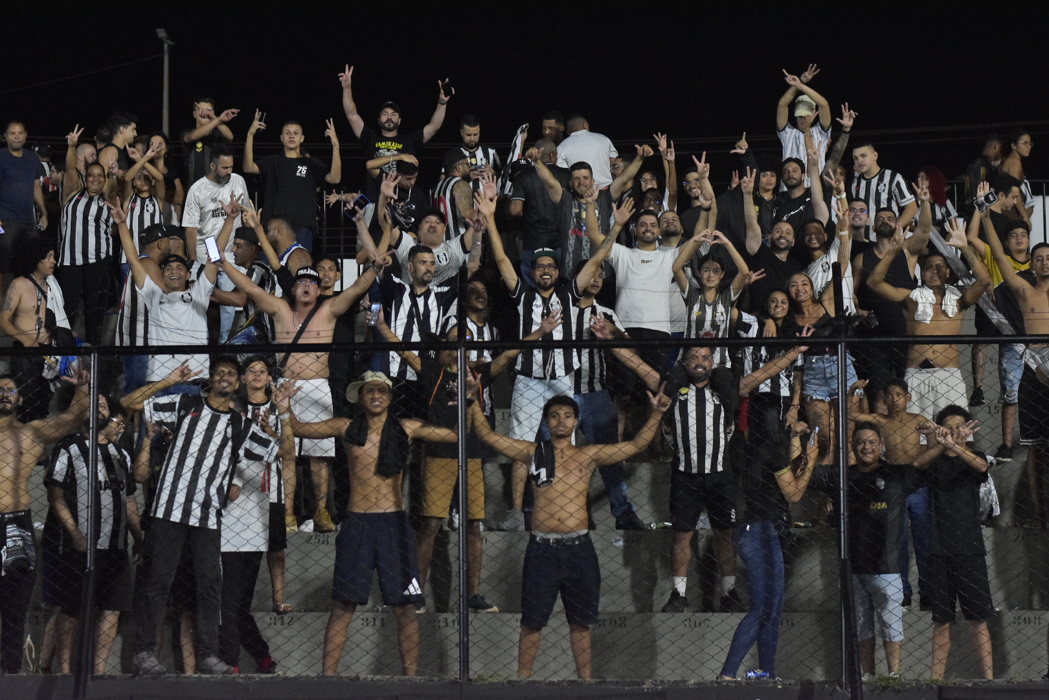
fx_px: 2185
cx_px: 524
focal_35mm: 75
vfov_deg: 18.2
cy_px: 350
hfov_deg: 27.0
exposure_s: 1/200
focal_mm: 50
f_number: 2.8
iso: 2000
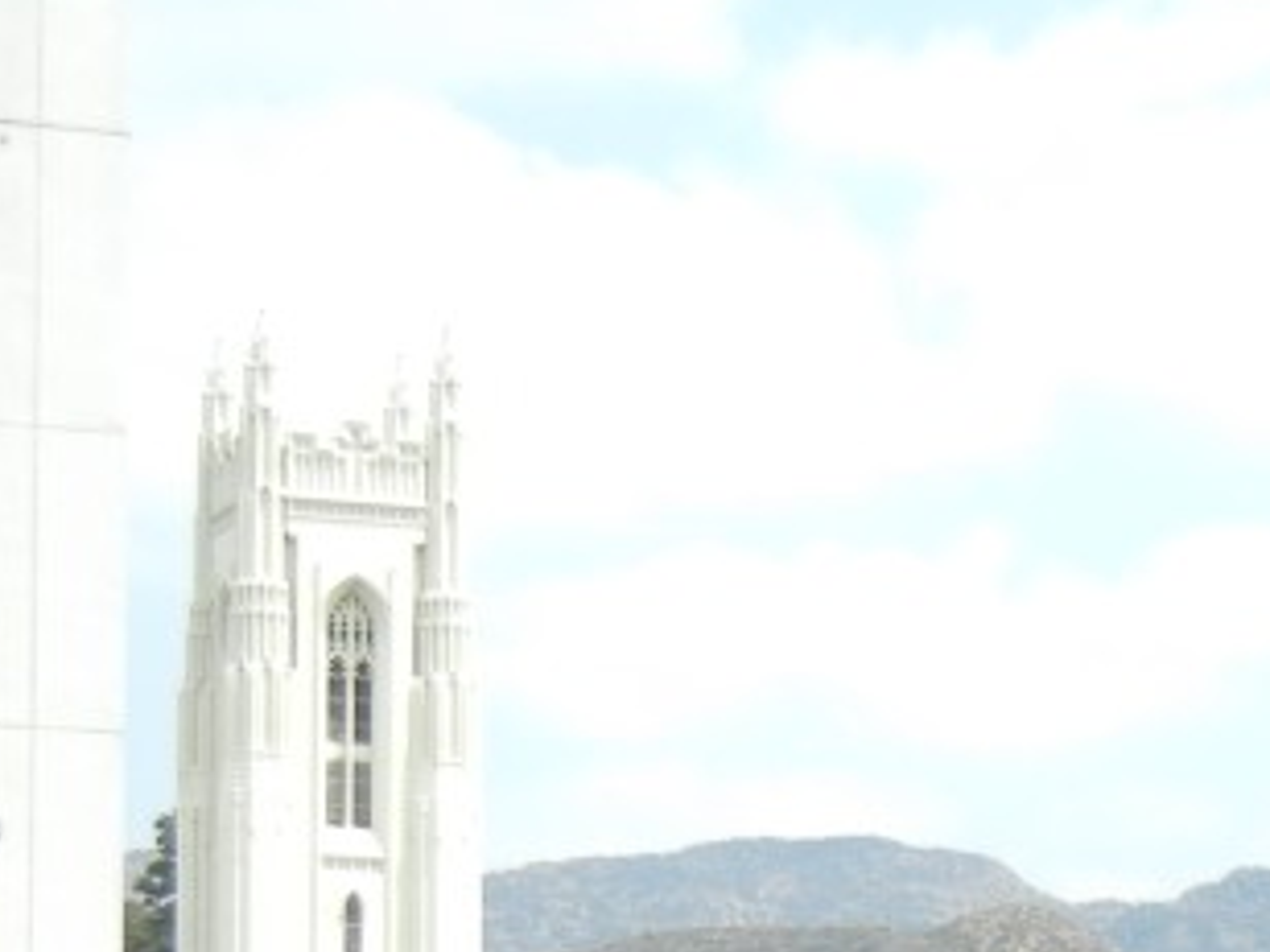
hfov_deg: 11.0
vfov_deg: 8.5
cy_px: 1199
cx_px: 1913
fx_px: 6347
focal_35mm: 173
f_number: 3.9
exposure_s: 1/562
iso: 160
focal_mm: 9.3
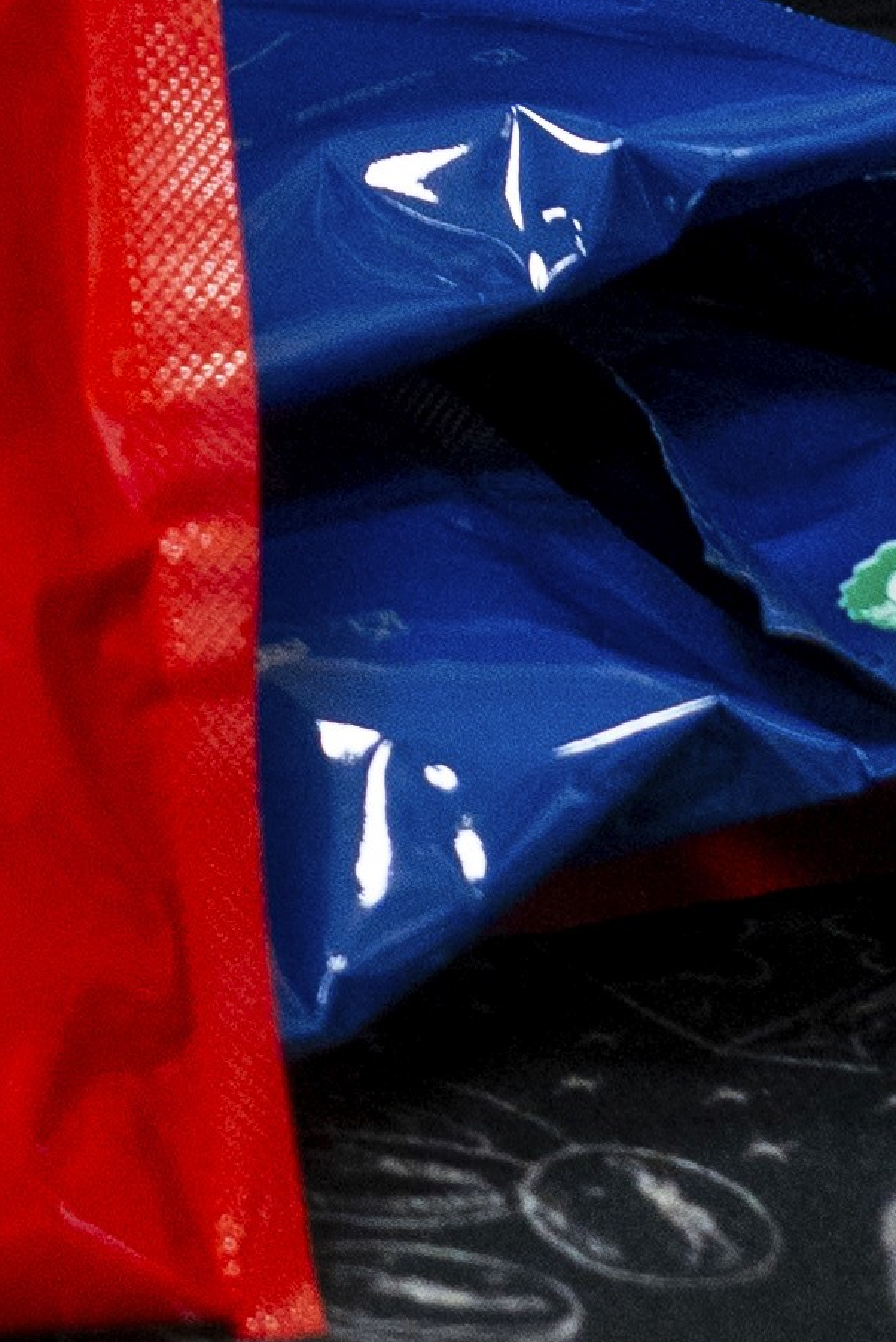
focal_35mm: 253
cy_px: -1887
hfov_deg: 5.2
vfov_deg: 7.6
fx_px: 9444
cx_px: -1758
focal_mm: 24.6
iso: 800
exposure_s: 1/50
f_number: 4
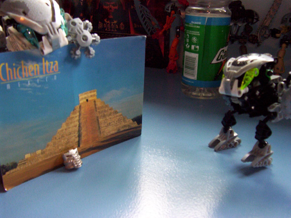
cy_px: 109
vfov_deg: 39.7
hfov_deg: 51.4
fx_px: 303
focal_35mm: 36
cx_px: 146
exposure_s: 1/39.7
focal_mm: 5.54
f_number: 2.76
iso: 140
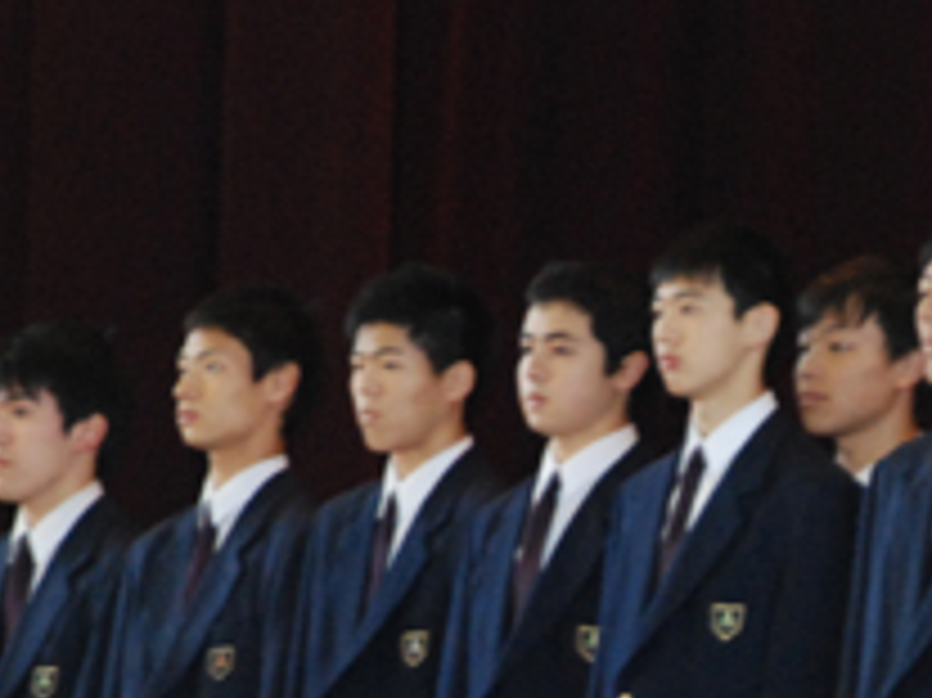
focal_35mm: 566
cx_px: 810
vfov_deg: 2.6
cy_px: 743
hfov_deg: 3.5
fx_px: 15241
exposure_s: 1/60
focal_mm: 135
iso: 1600
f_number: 6
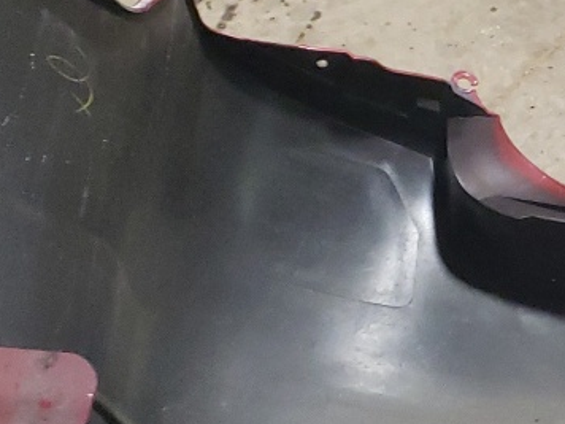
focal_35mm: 117
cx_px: 1008
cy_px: 368
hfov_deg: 14.8
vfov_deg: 12.6
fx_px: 1910
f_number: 1.5
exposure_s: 1/60.2
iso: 267
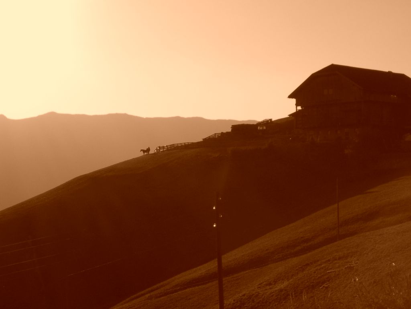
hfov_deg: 22.3
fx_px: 1045
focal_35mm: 88
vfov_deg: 16.8
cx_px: 206
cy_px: 154
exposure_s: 1/500
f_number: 7
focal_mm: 14.6
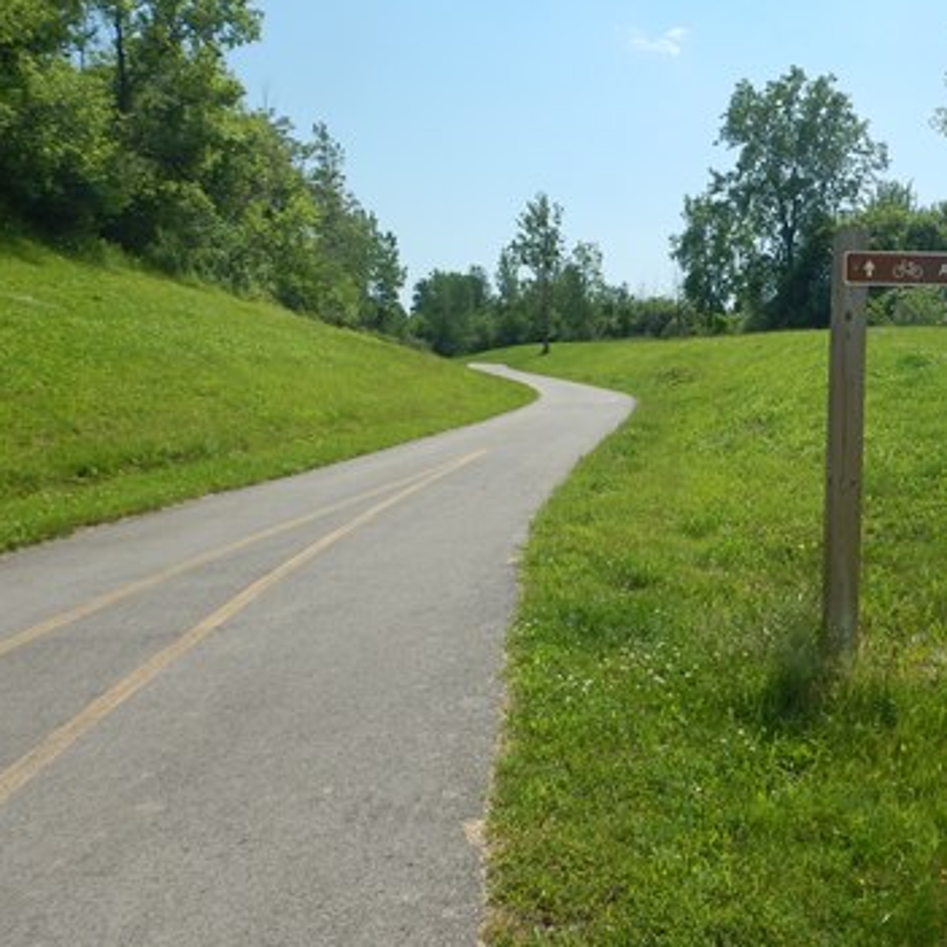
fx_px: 898
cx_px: 550
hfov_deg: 55.4
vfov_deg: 55.6
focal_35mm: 29
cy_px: 464
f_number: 4.1
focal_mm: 4.3
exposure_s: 1/1250
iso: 125
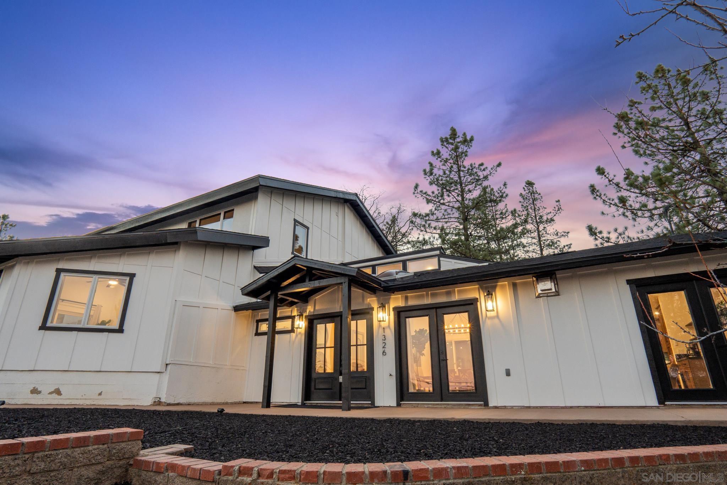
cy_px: 242
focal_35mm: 18
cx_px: 364
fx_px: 363
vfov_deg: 67.4
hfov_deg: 90.0
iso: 250
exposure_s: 1/15
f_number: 9
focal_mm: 12
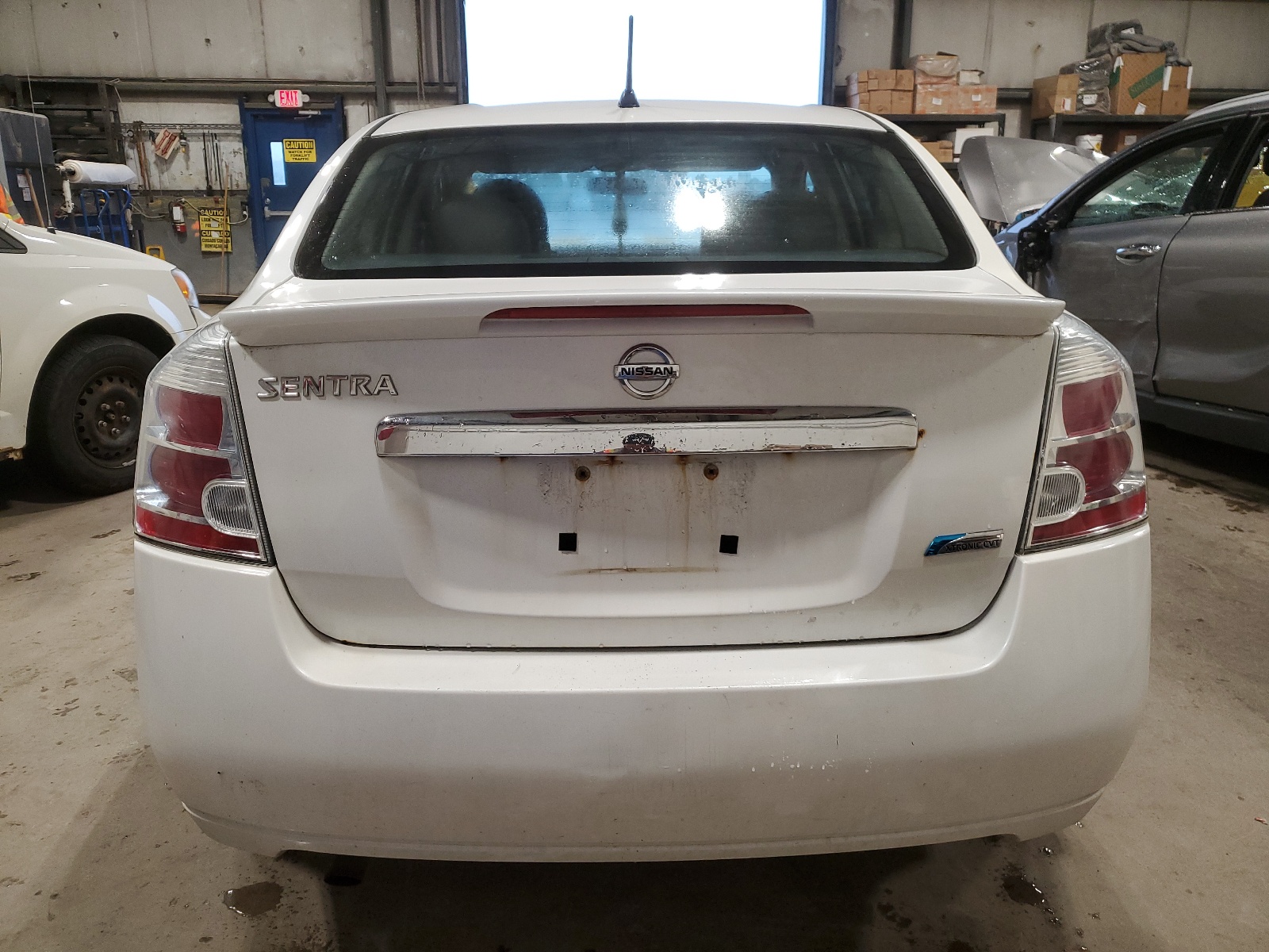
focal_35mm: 26
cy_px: 476
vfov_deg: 53.1
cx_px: 634
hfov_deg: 67.3
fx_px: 953
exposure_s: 1/60.2
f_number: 1.5
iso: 106
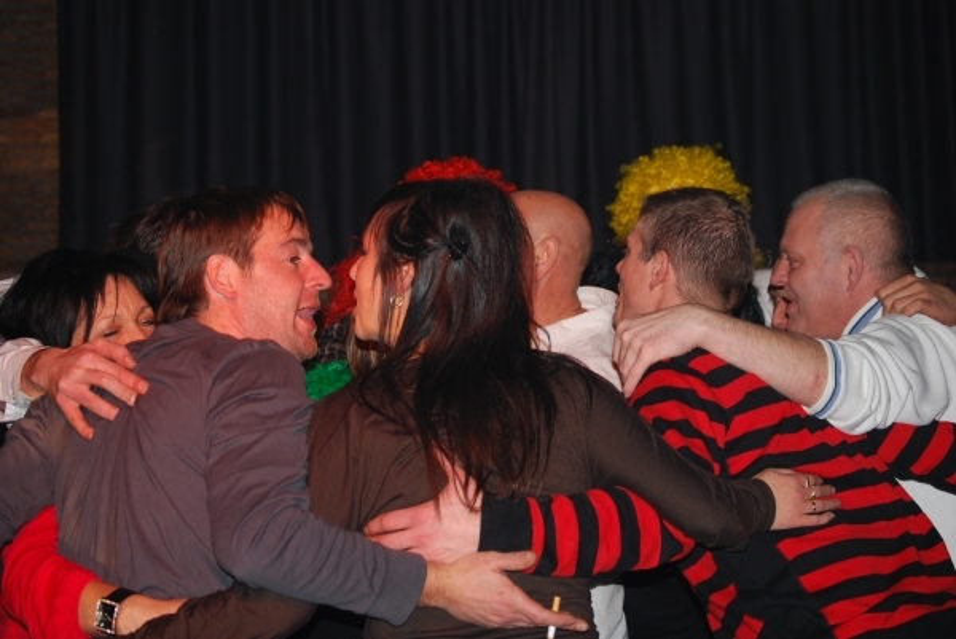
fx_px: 2192
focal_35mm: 82
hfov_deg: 24.6
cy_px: 320
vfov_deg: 16.6
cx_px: 478
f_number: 4
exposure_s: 1/60
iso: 220
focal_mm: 55
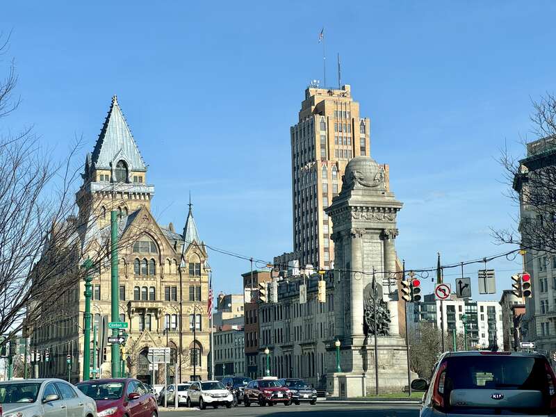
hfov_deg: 25.3
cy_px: 208
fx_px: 1237
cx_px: 278
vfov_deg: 19.1
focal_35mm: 77
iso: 25
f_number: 2.8
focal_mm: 9
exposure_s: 1/649
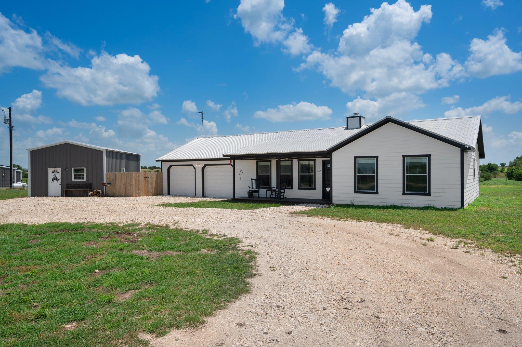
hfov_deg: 74.9
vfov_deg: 54.0
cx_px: 261
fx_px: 340
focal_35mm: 24
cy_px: 174
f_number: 8
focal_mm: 23.5
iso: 100
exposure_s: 1/160
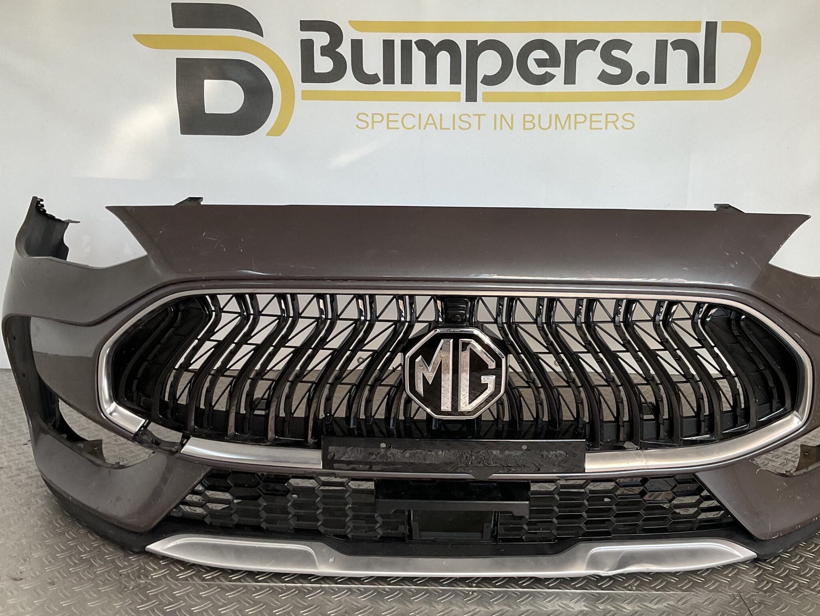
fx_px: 853
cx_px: 447
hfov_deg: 51.3
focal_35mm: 36
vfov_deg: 39.7
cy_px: 306
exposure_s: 1/100
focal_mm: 3
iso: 64
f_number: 1.8
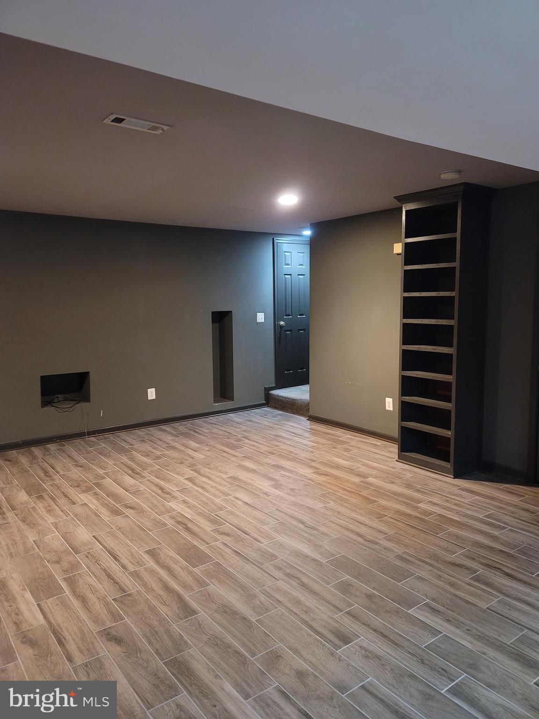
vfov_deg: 69.4
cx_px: 270
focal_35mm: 25
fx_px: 519
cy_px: 360
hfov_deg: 54.9
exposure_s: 1/24
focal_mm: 7
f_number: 1.8
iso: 640
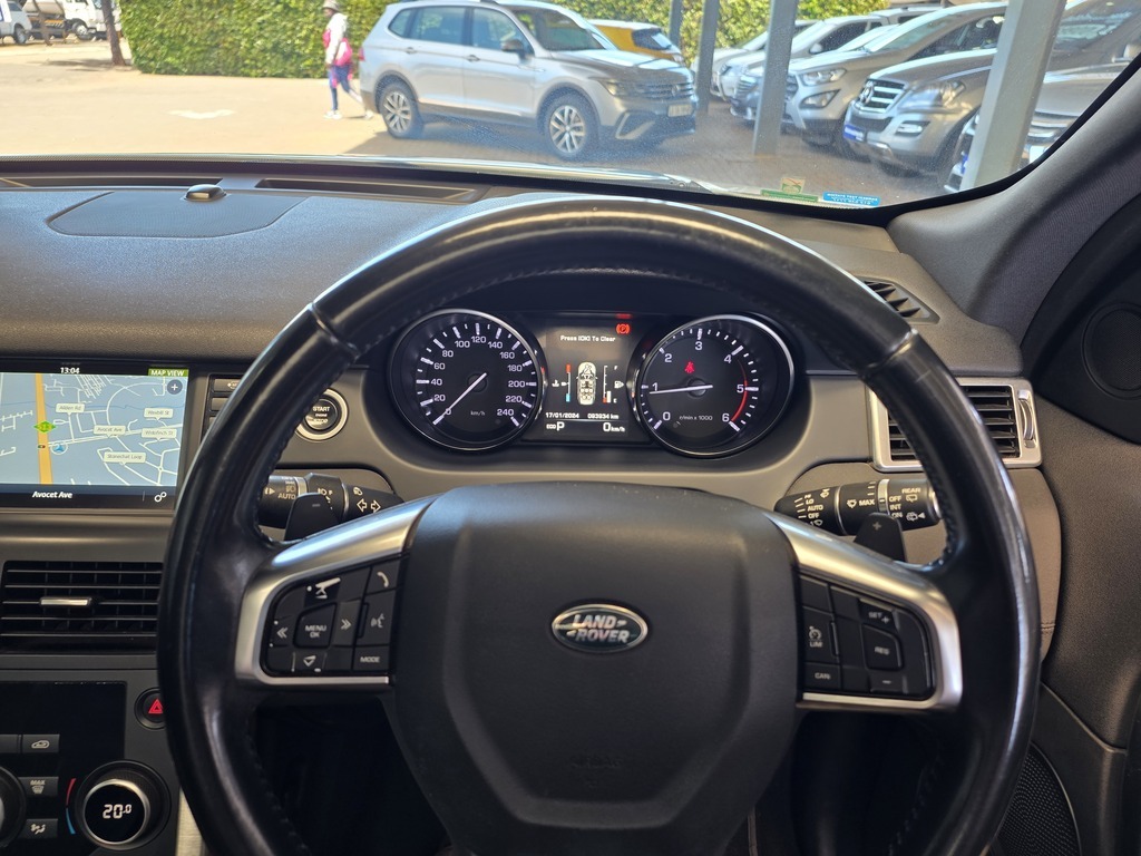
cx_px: 570
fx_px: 758
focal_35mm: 23
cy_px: 428
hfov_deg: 73.9
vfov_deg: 58.9
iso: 80
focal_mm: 6.25
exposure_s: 1/54
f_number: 1.7
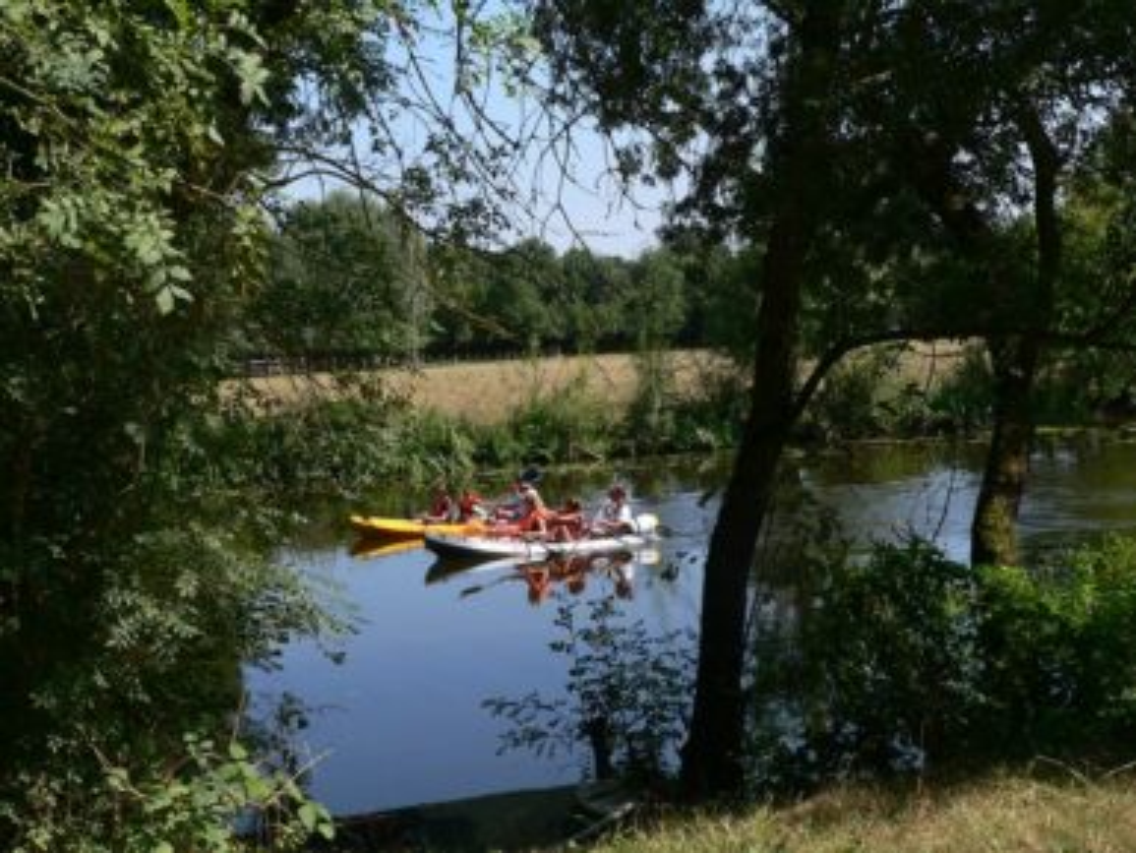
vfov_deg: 27.0
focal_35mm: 54
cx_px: 568
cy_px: 426
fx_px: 1773
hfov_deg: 35.5
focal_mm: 9
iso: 80
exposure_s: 1/400
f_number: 4
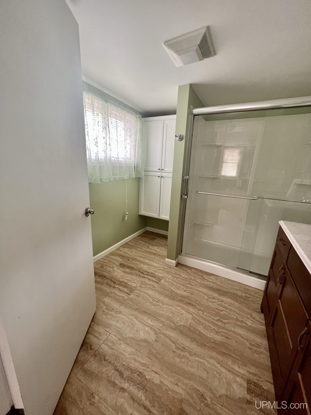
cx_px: 156
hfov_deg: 89.9
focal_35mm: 13
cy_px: 208
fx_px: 156
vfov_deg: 106.2
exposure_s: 1/60
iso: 125
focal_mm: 1.57
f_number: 1.8
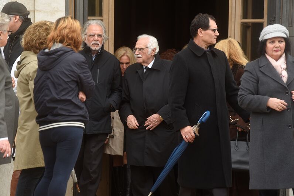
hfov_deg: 10.3
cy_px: 98
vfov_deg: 6.9
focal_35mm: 200
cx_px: 147
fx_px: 1634
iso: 800
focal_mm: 200
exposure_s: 1/640
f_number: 5.6
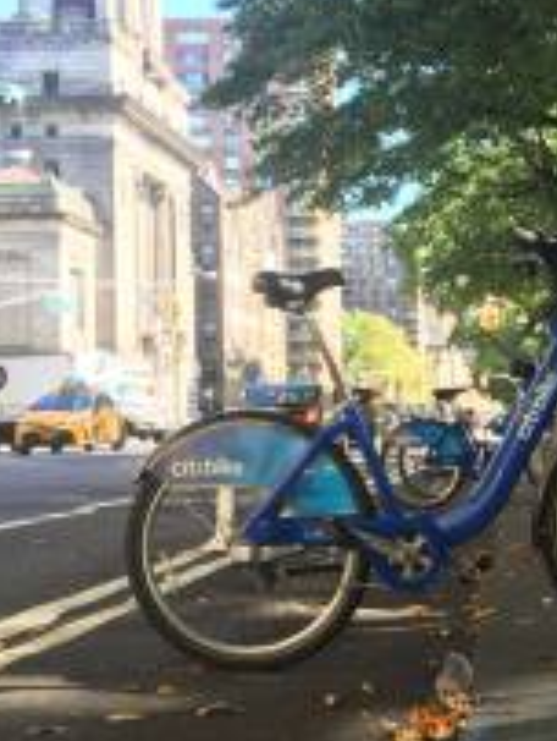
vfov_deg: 31.1
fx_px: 1327
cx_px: 517
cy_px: 396
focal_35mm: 62
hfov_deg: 23.0
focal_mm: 4.15
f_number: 2.2
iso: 25
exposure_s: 1/120
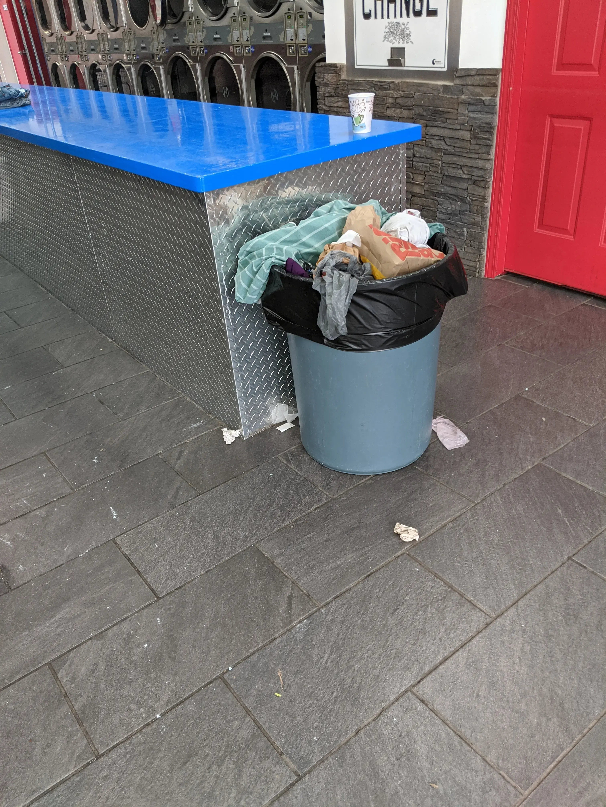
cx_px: 303
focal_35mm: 27
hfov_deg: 51.4
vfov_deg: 65.3
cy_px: 404
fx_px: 630
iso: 186
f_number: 1.8
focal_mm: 4.44
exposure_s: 1/120
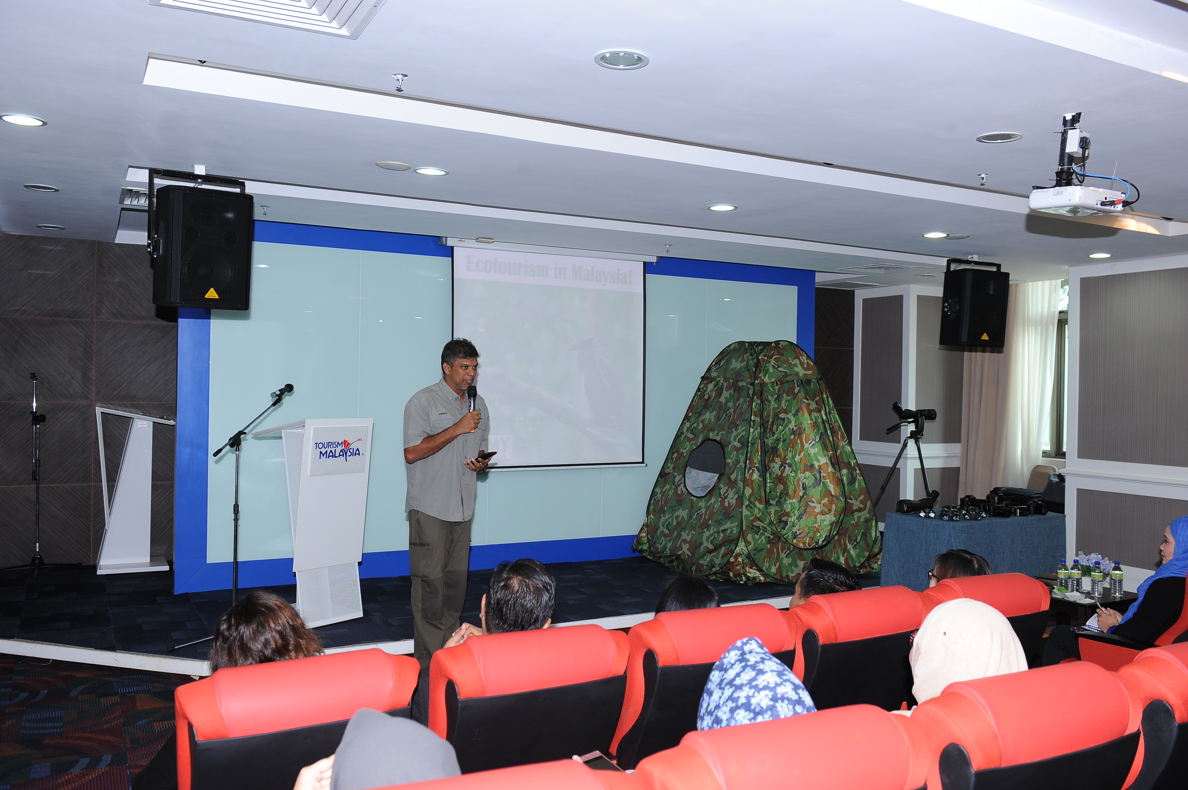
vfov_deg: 42.3
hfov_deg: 60.3
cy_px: 395
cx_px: 594
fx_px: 1022
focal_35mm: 31
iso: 800
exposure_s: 1/125
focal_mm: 31
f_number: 4.5
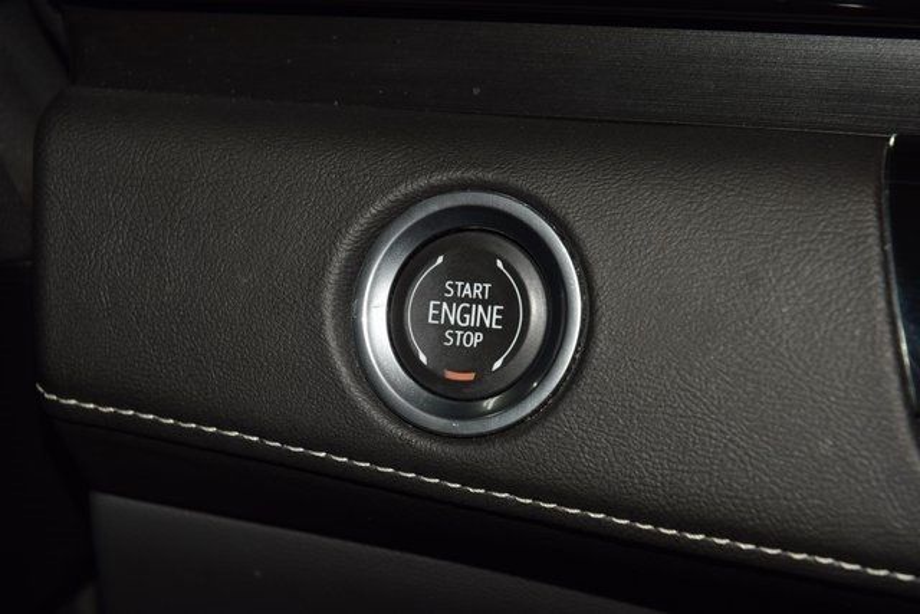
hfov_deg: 19.5
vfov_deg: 13.0
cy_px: 307
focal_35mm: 105
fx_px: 2684
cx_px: 460
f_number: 8
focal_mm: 70
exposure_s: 1/125
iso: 100
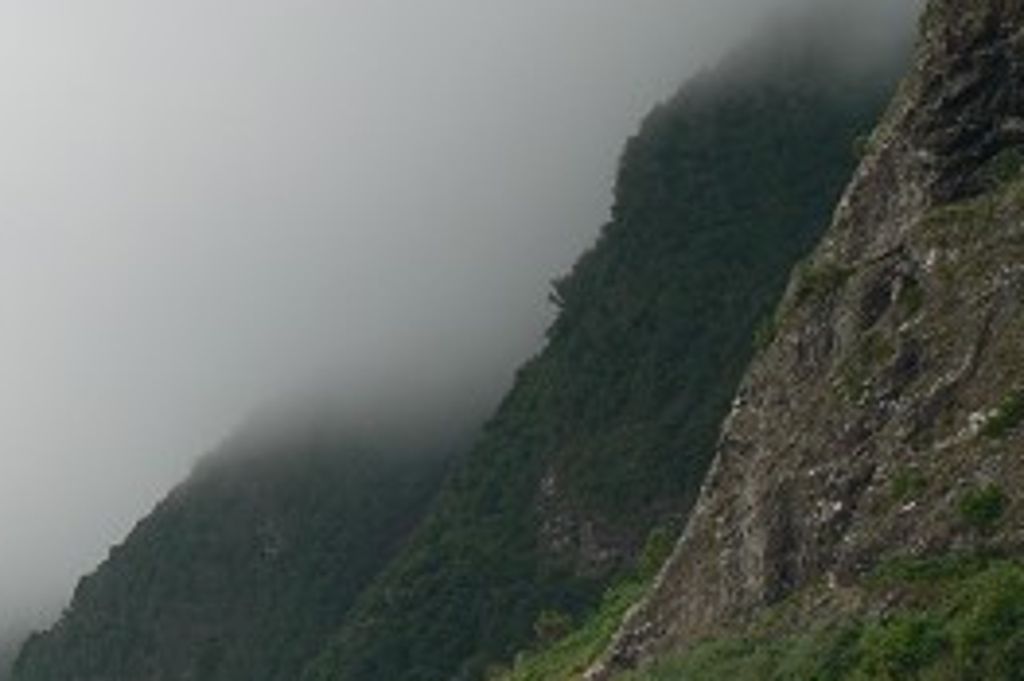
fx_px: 6509
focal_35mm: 229
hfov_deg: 9.0
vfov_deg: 6.0
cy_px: 366
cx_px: 348
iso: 80
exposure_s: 1/200
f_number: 4
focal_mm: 26.2
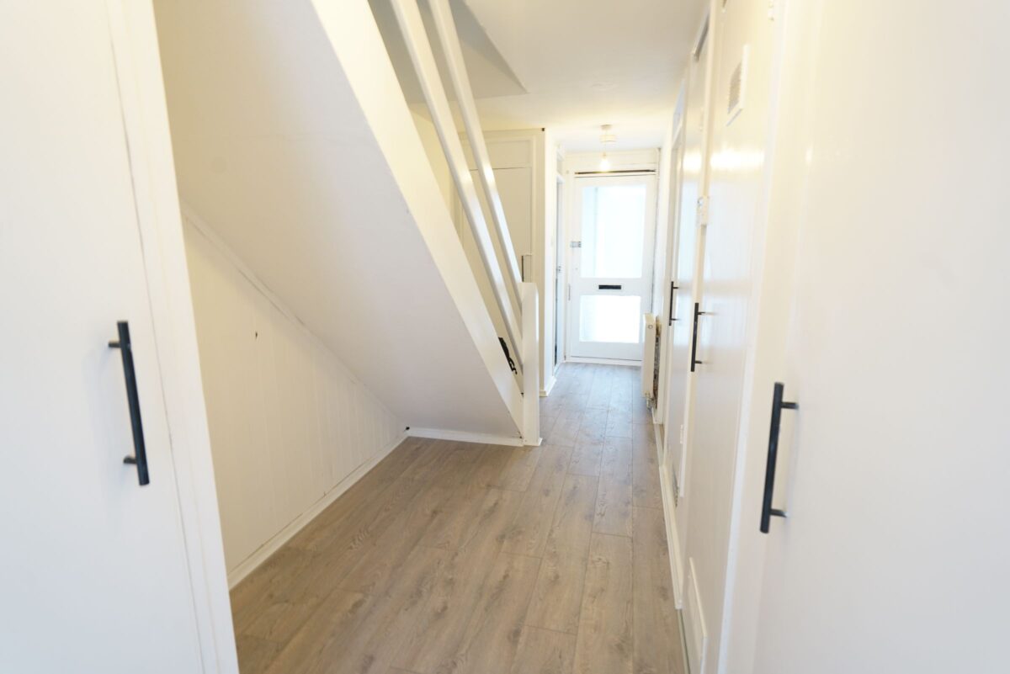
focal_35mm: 17
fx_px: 477
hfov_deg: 93.3
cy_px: 337
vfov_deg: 70.5
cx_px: 505
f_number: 5
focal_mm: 17
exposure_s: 1/13
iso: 400
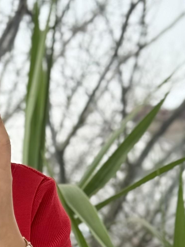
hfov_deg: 7.6
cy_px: 408
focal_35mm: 194
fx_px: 1383
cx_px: -52
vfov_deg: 9.8
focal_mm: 6.76
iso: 125
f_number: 1.78
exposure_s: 1/236
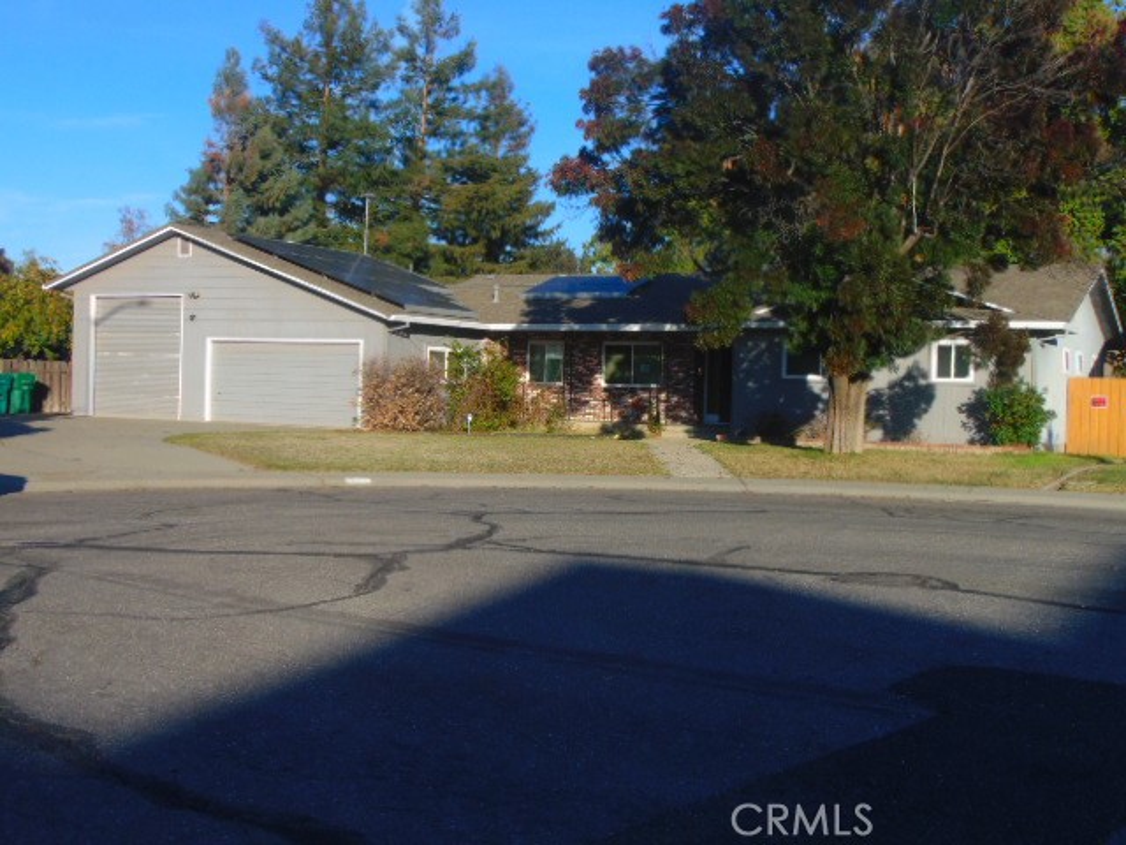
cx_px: 563
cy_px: 422
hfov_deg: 44.8
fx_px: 1366
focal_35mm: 42
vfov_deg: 34.3
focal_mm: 7.6
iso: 80
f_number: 3.3
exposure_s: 1/800
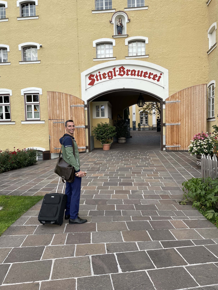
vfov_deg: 67.3
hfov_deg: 53.1
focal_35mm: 26
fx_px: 218
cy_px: 145
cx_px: 109
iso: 32
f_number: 1.6
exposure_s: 1/1261
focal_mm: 4.2
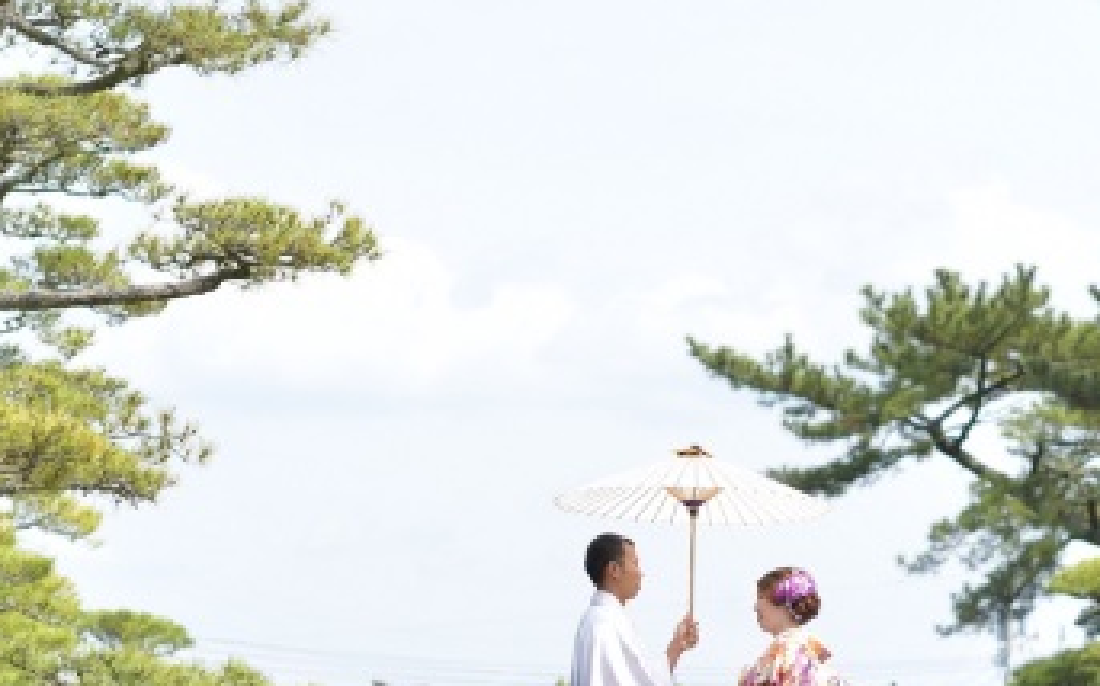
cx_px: 616
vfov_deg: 6.5
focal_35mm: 202
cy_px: 649
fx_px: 6053
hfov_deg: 10.4
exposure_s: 1/640
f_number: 3.2
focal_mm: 85
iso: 100
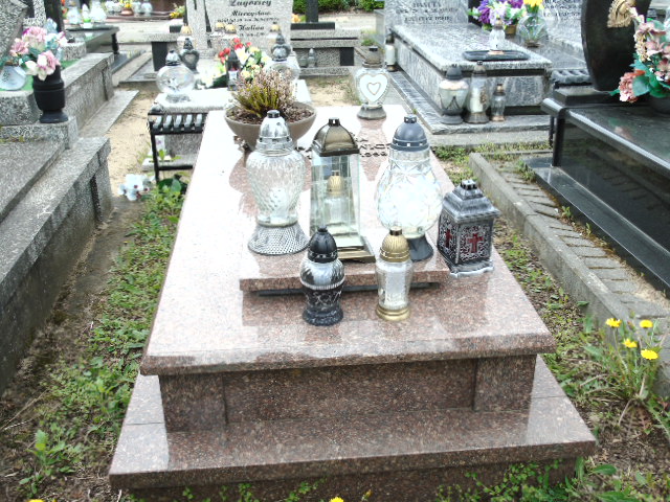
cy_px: 251
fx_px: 658
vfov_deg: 41.8
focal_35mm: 34
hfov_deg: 54.0
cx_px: 335
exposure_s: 1/125
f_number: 3.8
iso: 80
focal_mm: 6.1
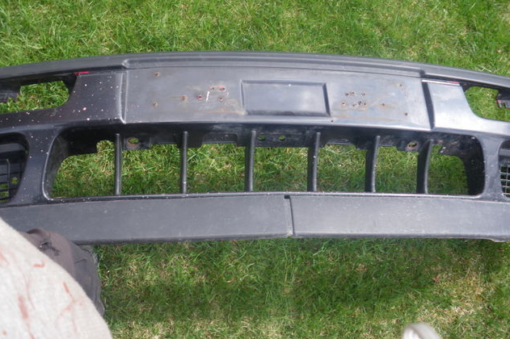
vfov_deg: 35.0
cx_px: 256
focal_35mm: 38
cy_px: 169
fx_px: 538
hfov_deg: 50.7
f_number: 3.5
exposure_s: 1/125
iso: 64
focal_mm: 6.3
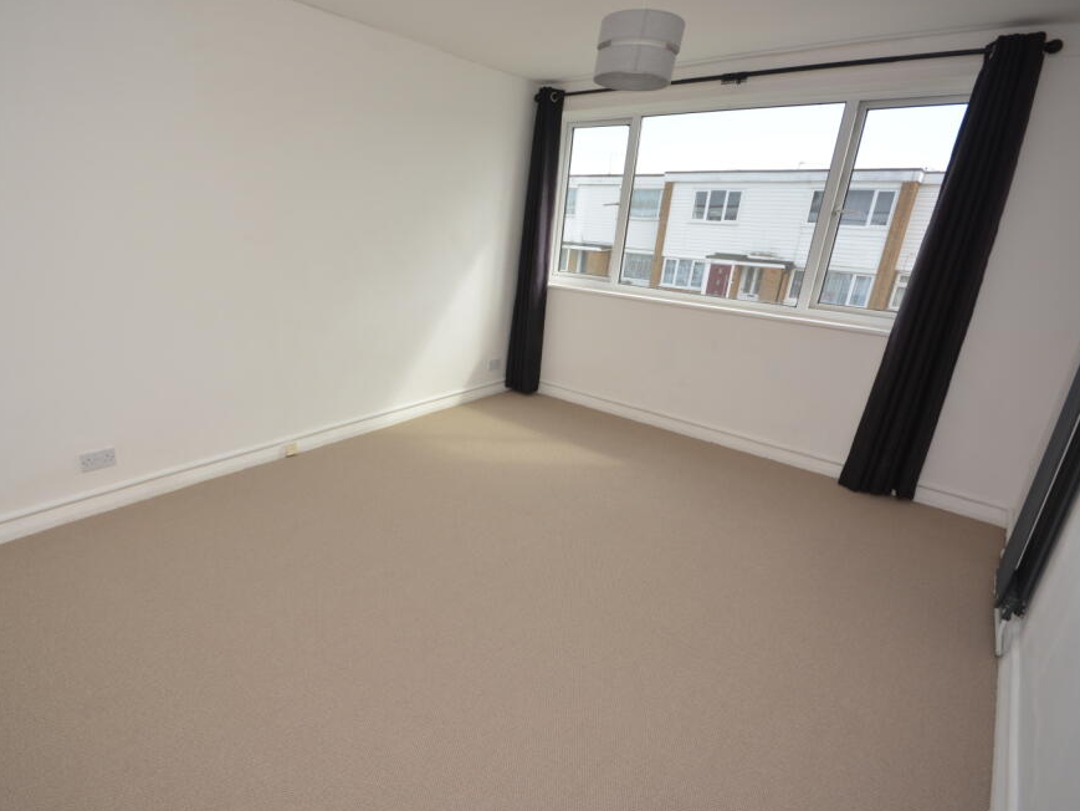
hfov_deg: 90.3
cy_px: 396
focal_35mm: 17
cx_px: 452
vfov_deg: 74.7
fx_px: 530
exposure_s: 1/125
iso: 125
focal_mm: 10
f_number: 5.6
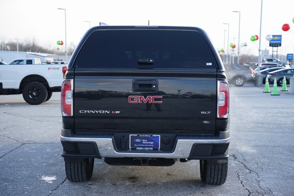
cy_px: 98
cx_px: 147
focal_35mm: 64
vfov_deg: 21.3
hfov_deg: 31.4
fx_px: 523
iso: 100
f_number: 5.6
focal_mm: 64
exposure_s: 1/100
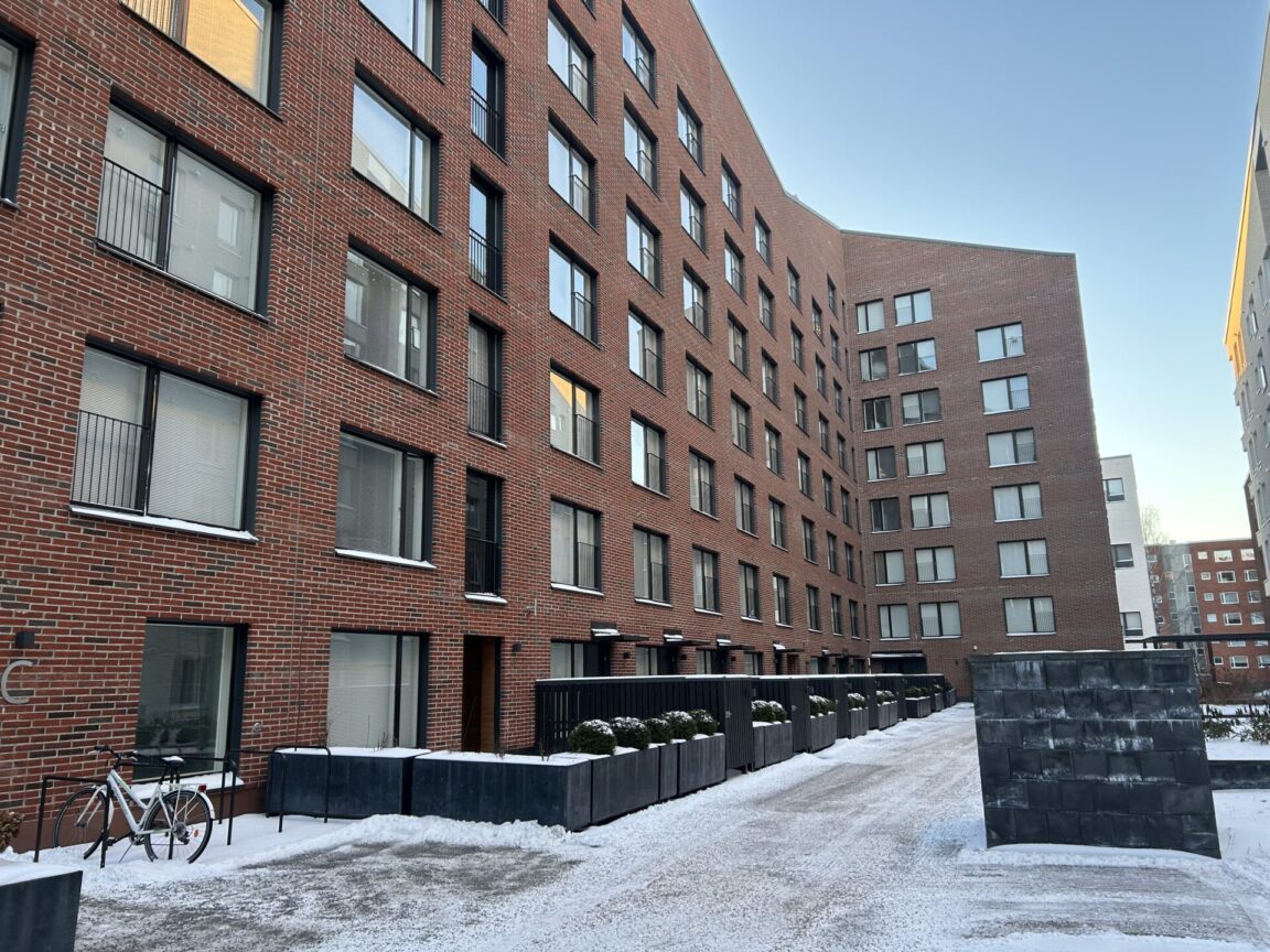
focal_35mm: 26
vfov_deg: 53.1
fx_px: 954
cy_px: 476
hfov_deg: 67.3
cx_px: 635
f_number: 1.5
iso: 64
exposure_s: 1/139
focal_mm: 5.7
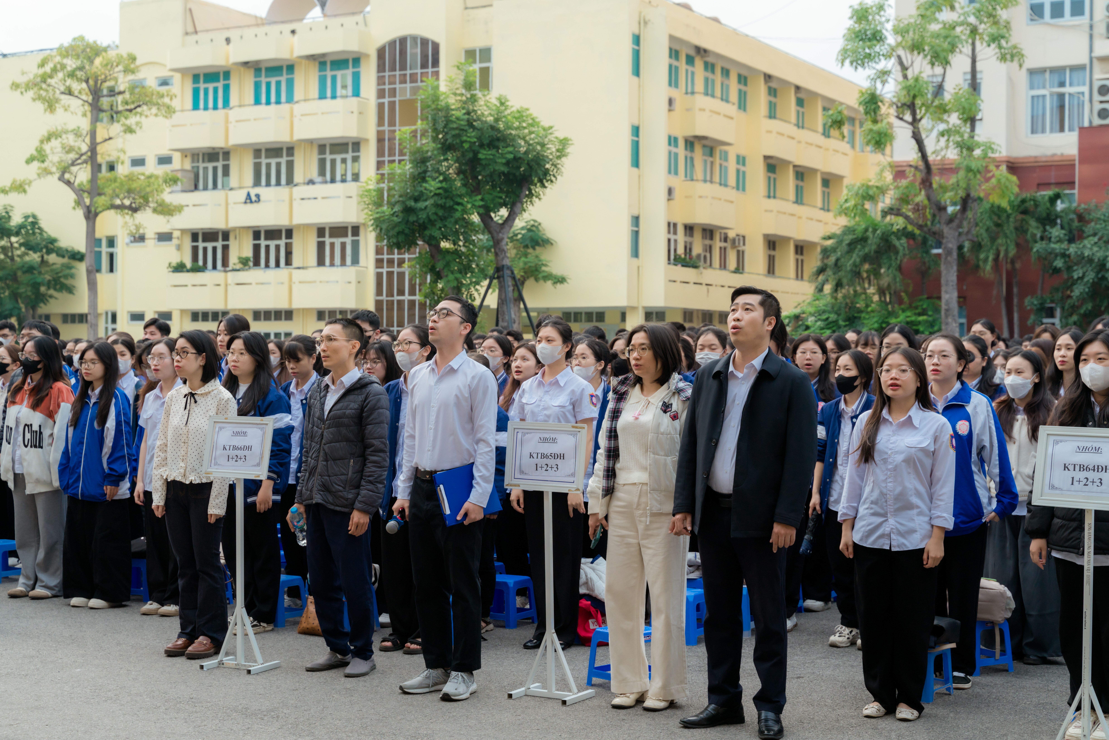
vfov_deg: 25.5
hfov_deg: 37.5
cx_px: 554
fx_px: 1633
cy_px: 370
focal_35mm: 53
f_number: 5
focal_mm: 53
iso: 500
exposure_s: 1/160
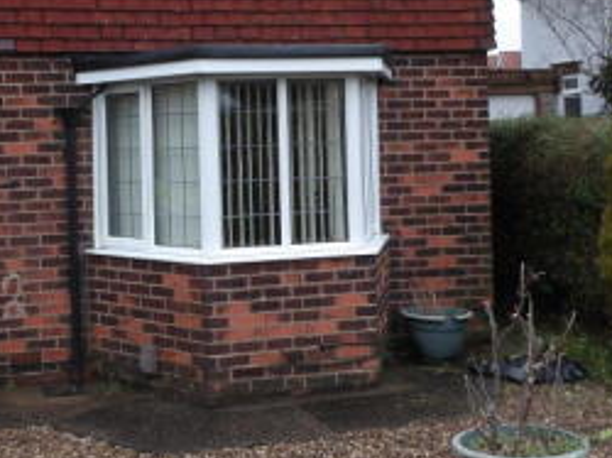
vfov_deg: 25.8
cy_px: 124
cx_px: 143
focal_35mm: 56
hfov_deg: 33.6
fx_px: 989
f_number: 4.1
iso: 100
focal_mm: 4.3
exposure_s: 1/44
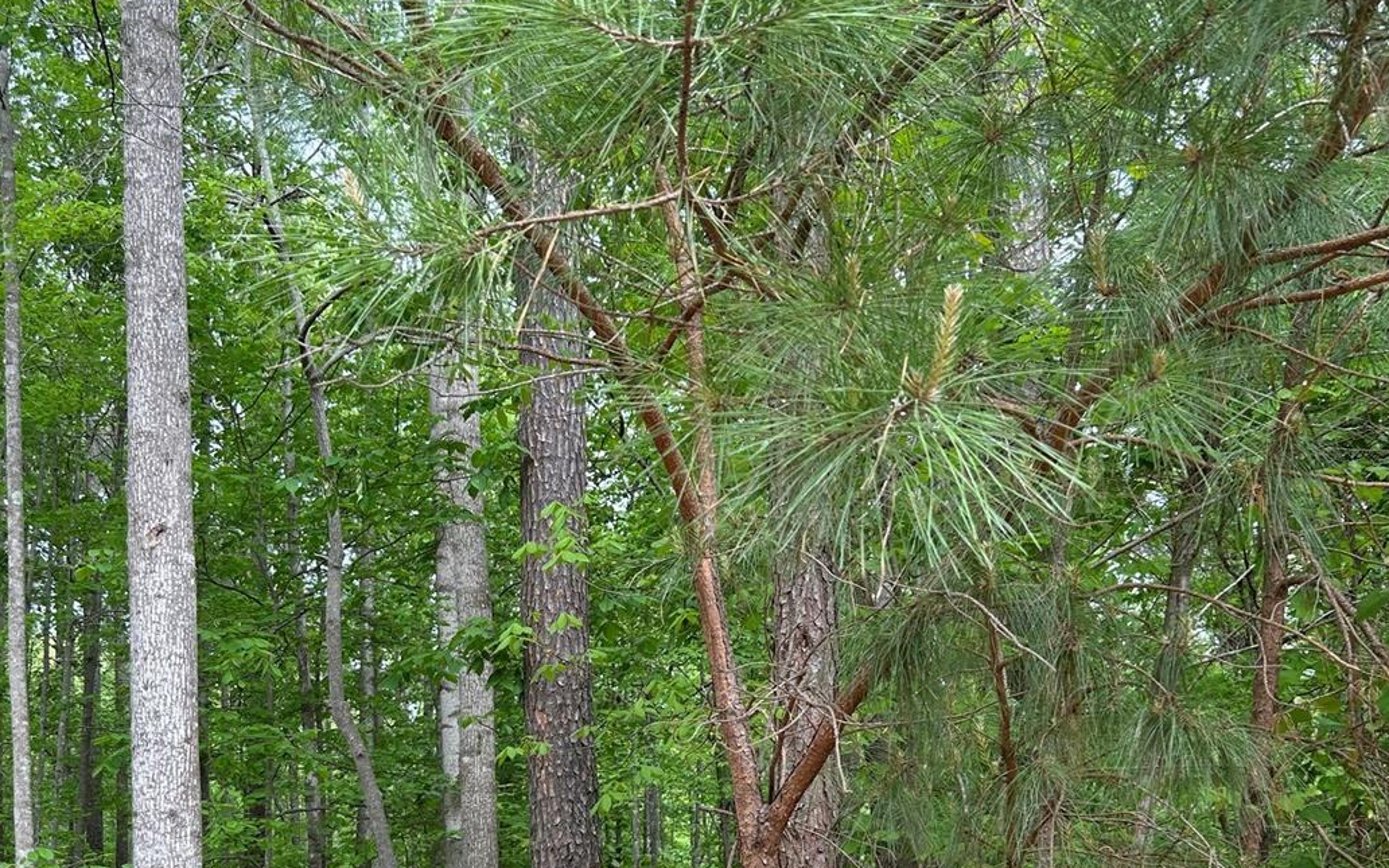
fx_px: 1552
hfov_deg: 48.2
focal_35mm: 41
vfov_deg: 29.9
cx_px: 661
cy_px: 778
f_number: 1.5
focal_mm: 5.7
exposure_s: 1/136
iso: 32
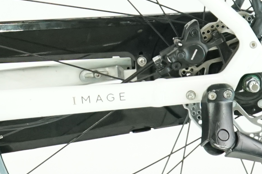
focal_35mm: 323
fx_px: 2350
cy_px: -146
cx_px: -207
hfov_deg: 6.3
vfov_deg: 4.2
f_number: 4.5
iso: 2000
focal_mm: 50
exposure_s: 1/200
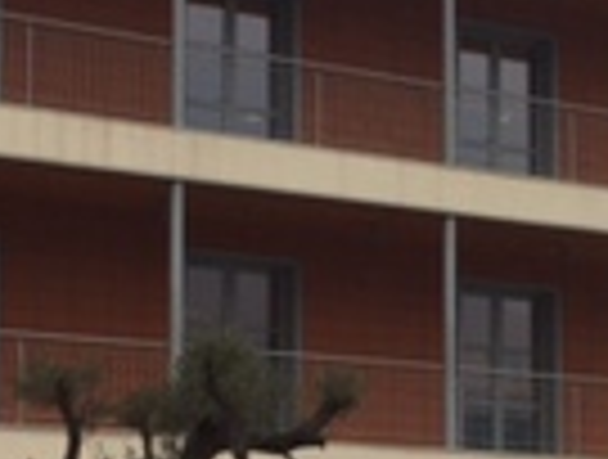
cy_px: 400
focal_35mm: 137
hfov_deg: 14.2
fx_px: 2413
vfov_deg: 10.8
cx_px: 549
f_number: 2.2
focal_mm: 4.15
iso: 32
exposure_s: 1/100
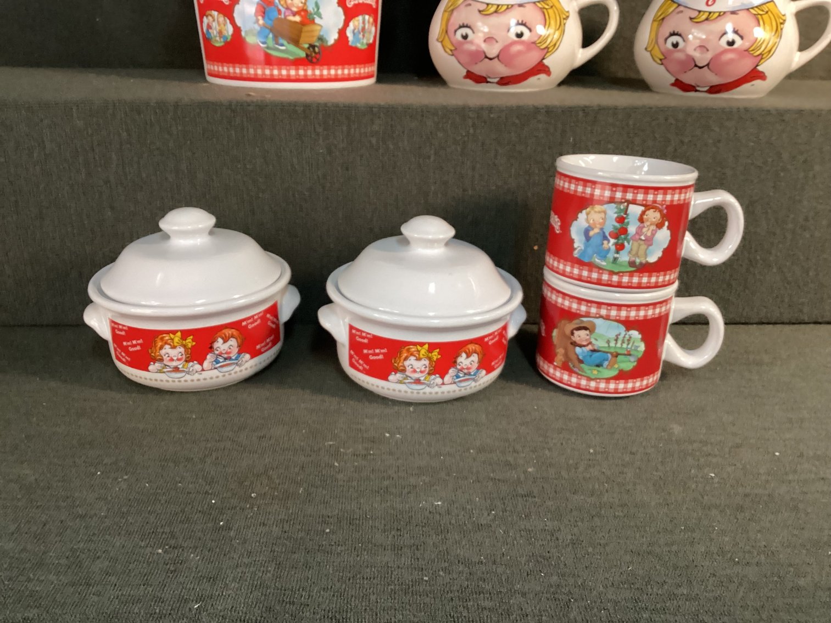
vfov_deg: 45.4
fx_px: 744
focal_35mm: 31
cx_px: 416
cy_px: 312
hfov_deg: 58.3
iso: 400
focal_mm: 3.3
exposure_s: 1/60
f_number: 2.4
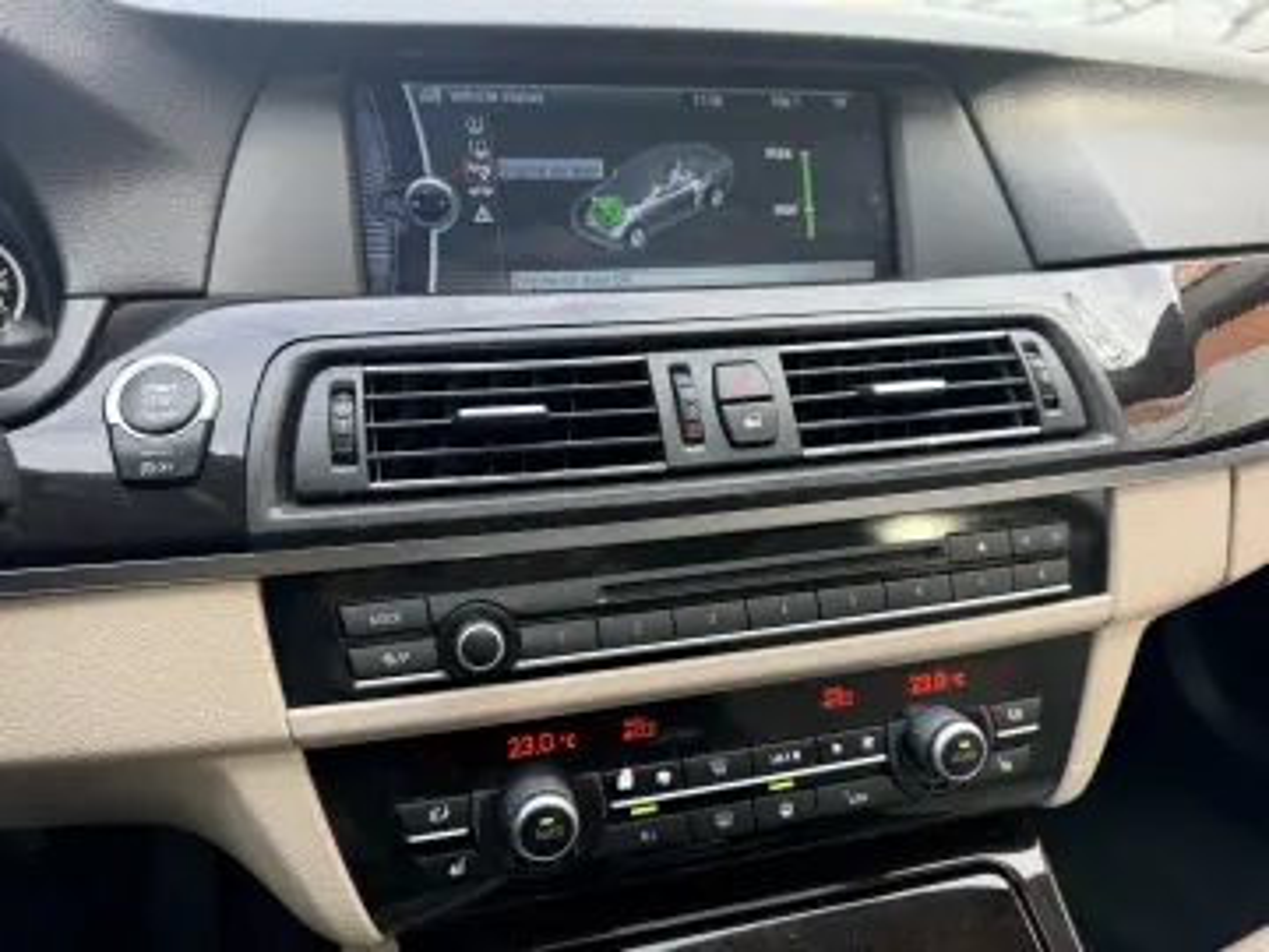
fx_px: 880
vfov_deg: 56.8
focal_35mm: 24
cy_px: 476
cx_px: 634
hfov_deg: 71.6
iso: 200
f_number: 1.78
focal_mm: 6.76
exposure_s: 1/220
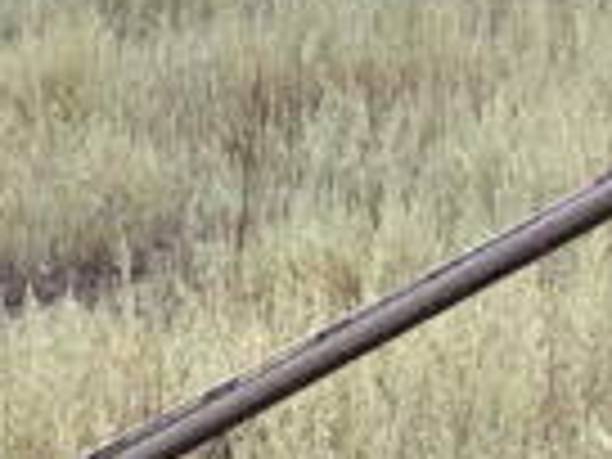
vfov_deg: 3.7
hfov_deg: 5.0
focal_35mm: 391
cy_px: 1053
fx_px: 6913
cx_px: -666
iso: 80
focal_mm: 6
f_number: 2
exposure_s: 1/122
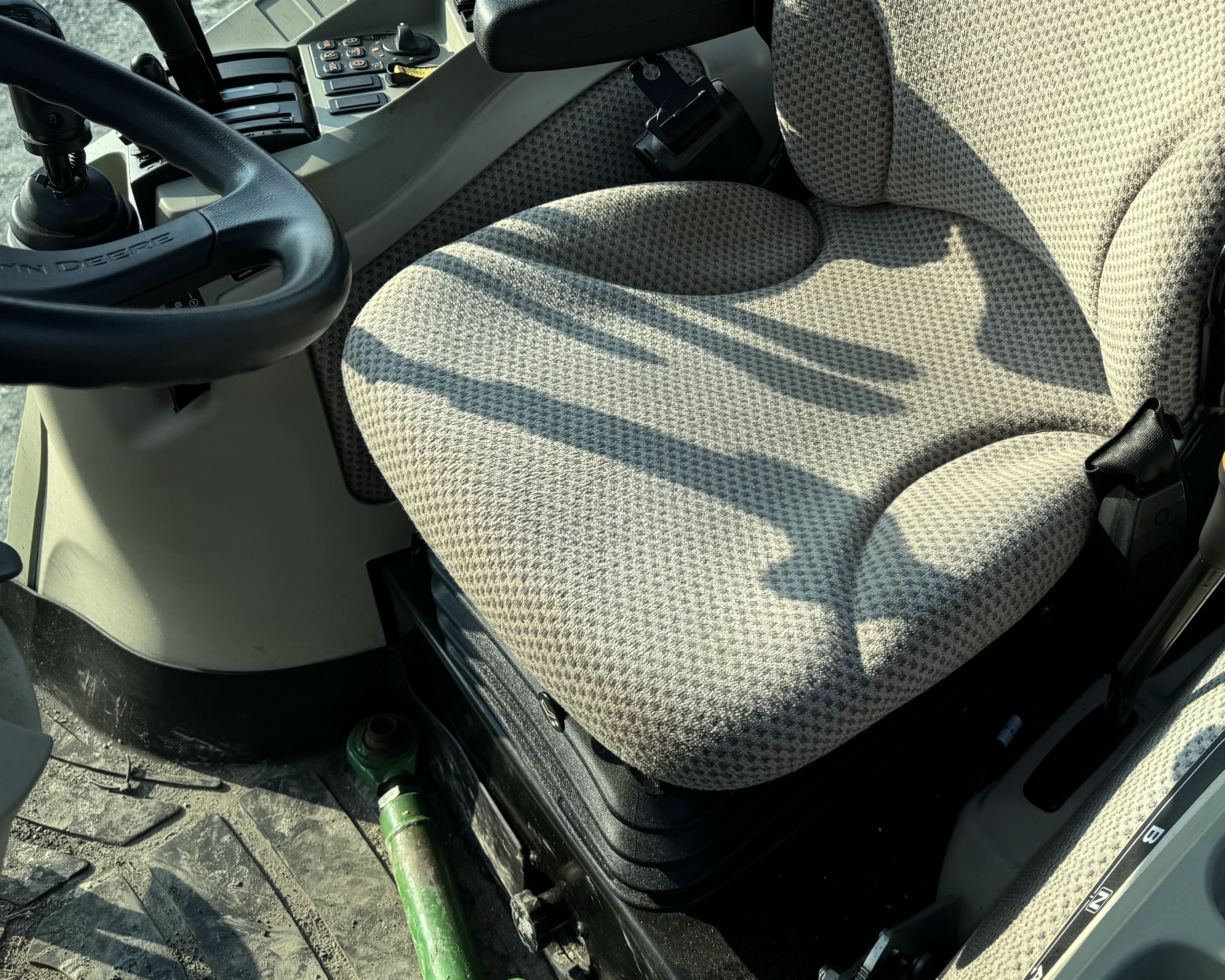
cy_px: 247
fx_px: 1450
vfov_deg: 36.5
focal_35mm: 40
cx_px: 809
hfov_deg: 45.2
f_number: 1.78
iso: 80
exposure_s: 1/1261
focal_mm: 6.76
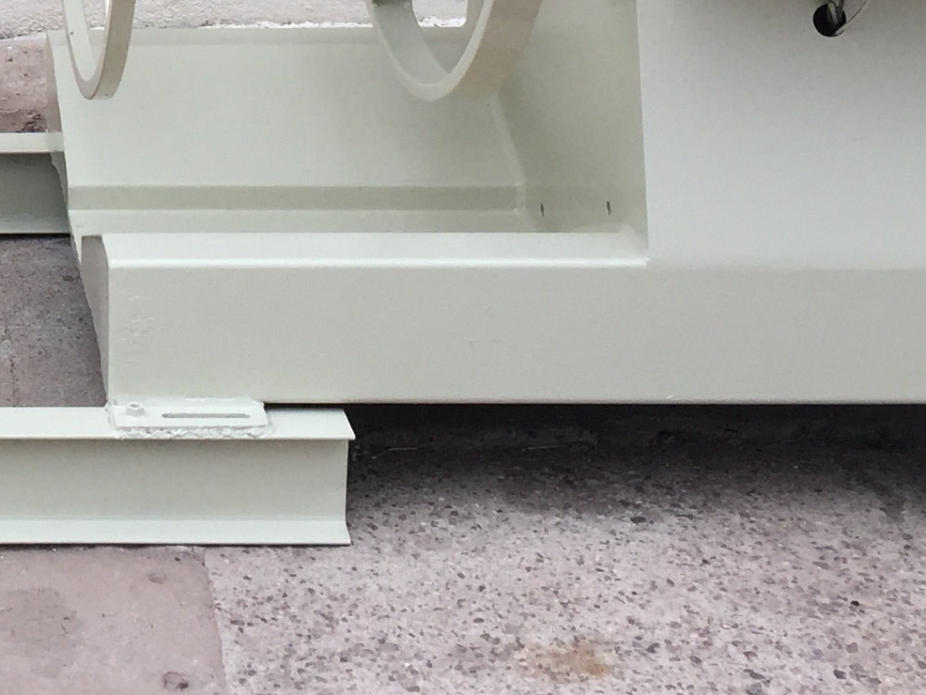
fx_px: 2569
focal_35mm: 96
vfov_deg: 14.5
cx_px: -214
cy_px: -322
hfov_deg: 19.2
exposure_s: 1/416
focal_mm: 4.15
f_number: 2.2
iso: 32
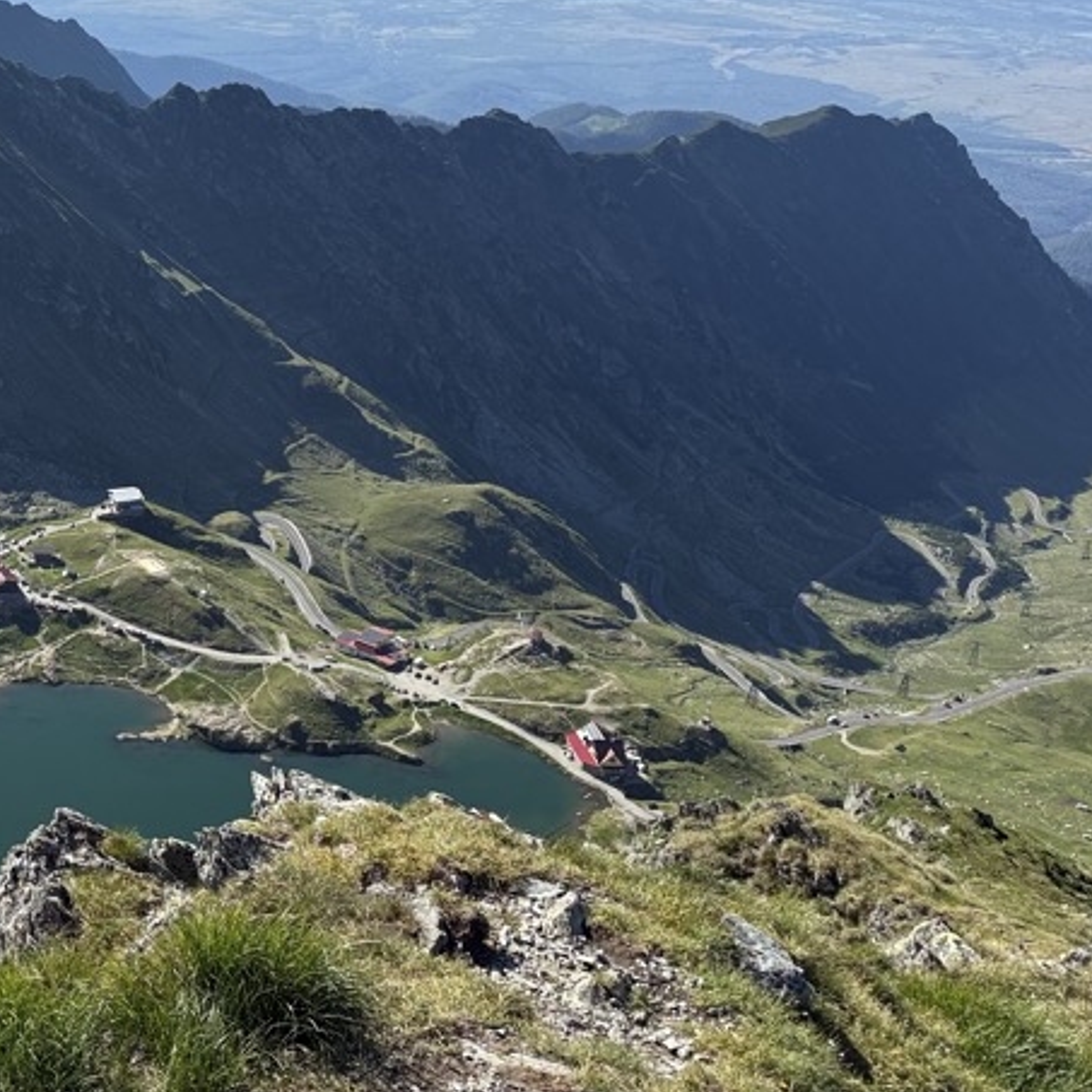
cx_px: 133
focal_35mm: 48
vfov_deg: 35.3
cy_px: 475
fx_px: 1713
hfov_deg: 33.7
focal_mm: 6.76
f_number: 1.78
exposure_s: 1/4167
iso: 100
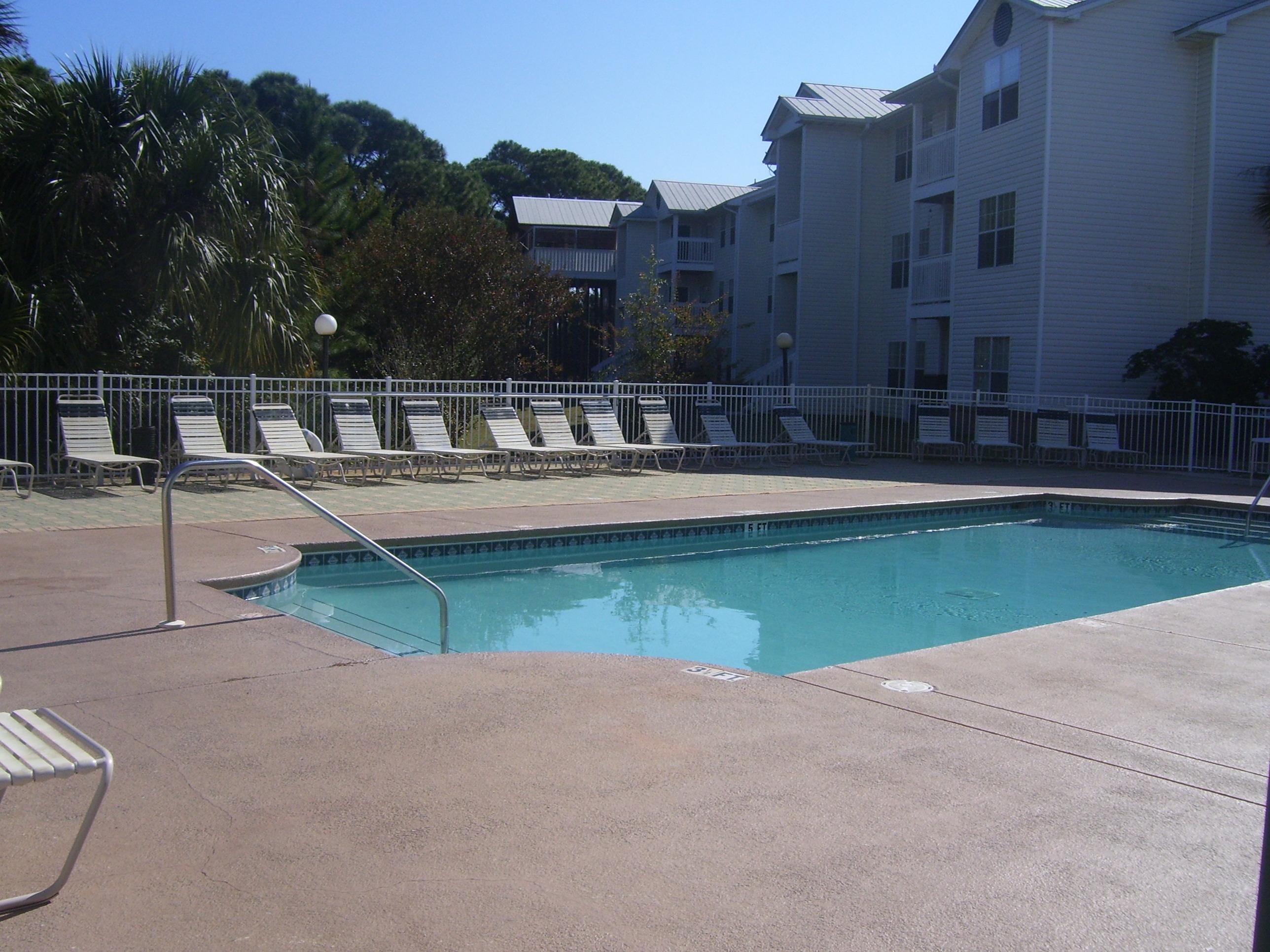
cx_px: 635
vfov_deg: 38.7
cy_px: 476
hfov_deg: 50.1
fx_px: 1357
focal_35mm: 37
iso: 80
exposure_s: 1/1000
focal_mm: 6
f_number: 4.8
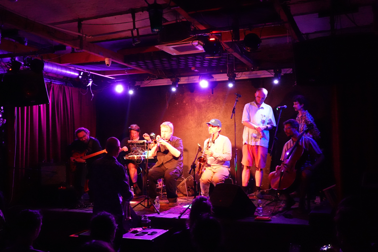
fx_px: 399
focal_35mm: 38
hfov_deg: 50.7
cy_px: 126
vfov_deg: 35.1
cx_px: 189
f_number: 3.5
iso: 3200
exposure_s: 1/15
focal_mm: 14.12
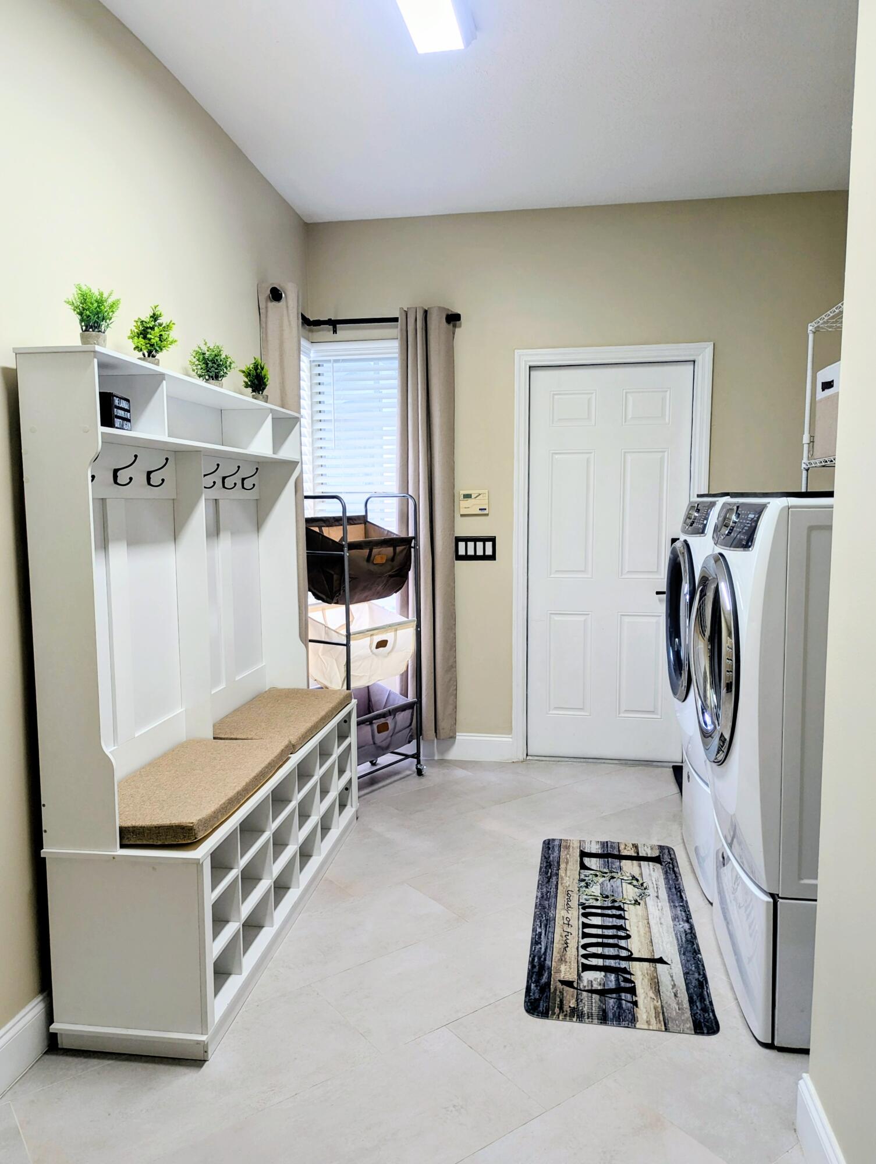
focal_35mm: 24
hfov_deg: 56.9
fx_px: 808
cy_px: 582
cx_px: 438
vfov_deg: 71.5
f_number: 1.85
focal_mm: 6.81
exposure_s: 1/40
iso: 46
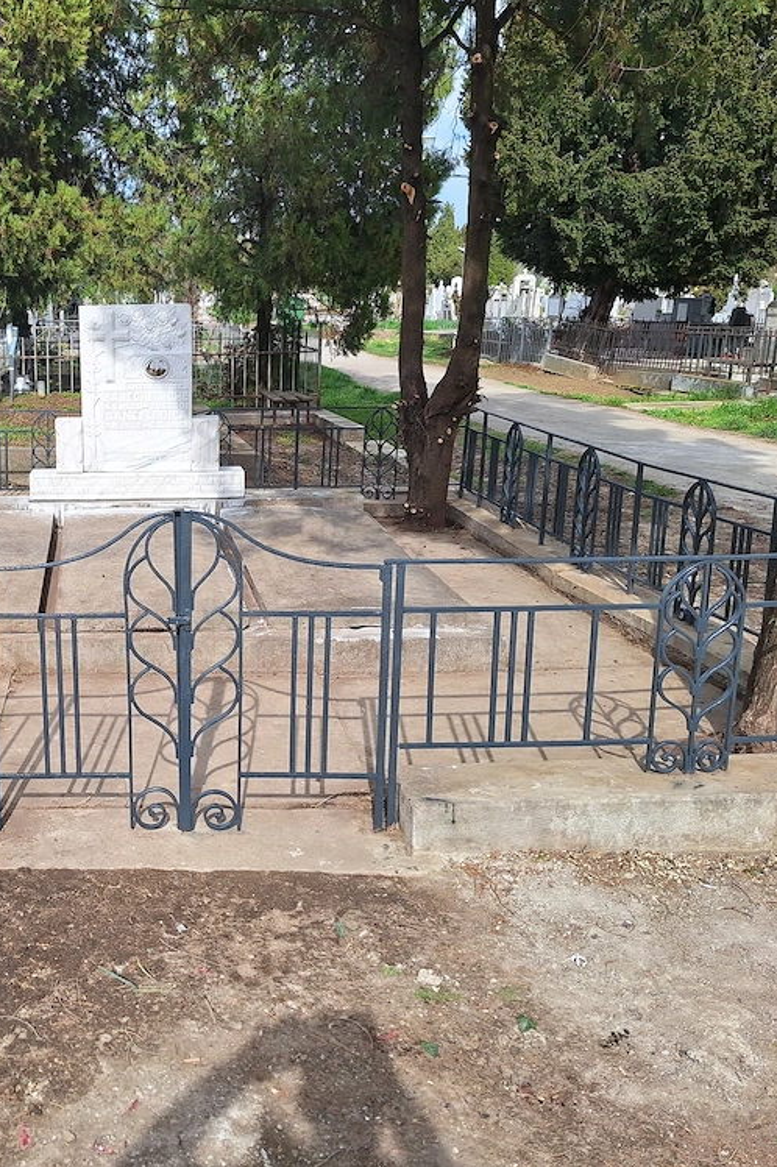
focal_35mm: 32
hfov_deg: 39.0
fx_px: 1037
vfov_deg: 58.7
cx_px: 120
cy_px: 584
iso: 40
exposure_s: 1/2342
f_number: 1.8
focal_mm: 5.54
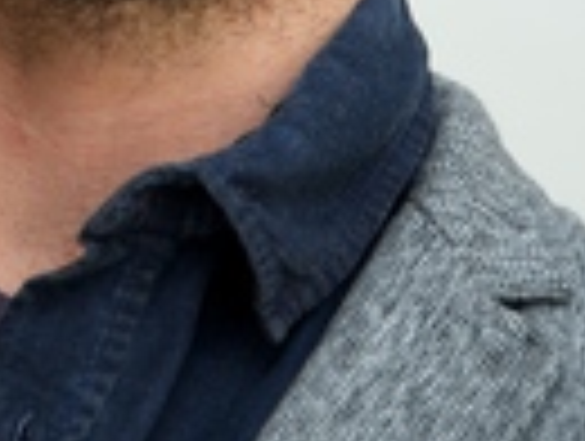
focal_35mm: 619
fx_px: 10480
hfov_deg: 3.2
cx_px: 117
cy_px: -162
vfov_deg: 2.4
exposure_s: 1/60
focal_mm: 210
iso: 400
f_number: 6.3
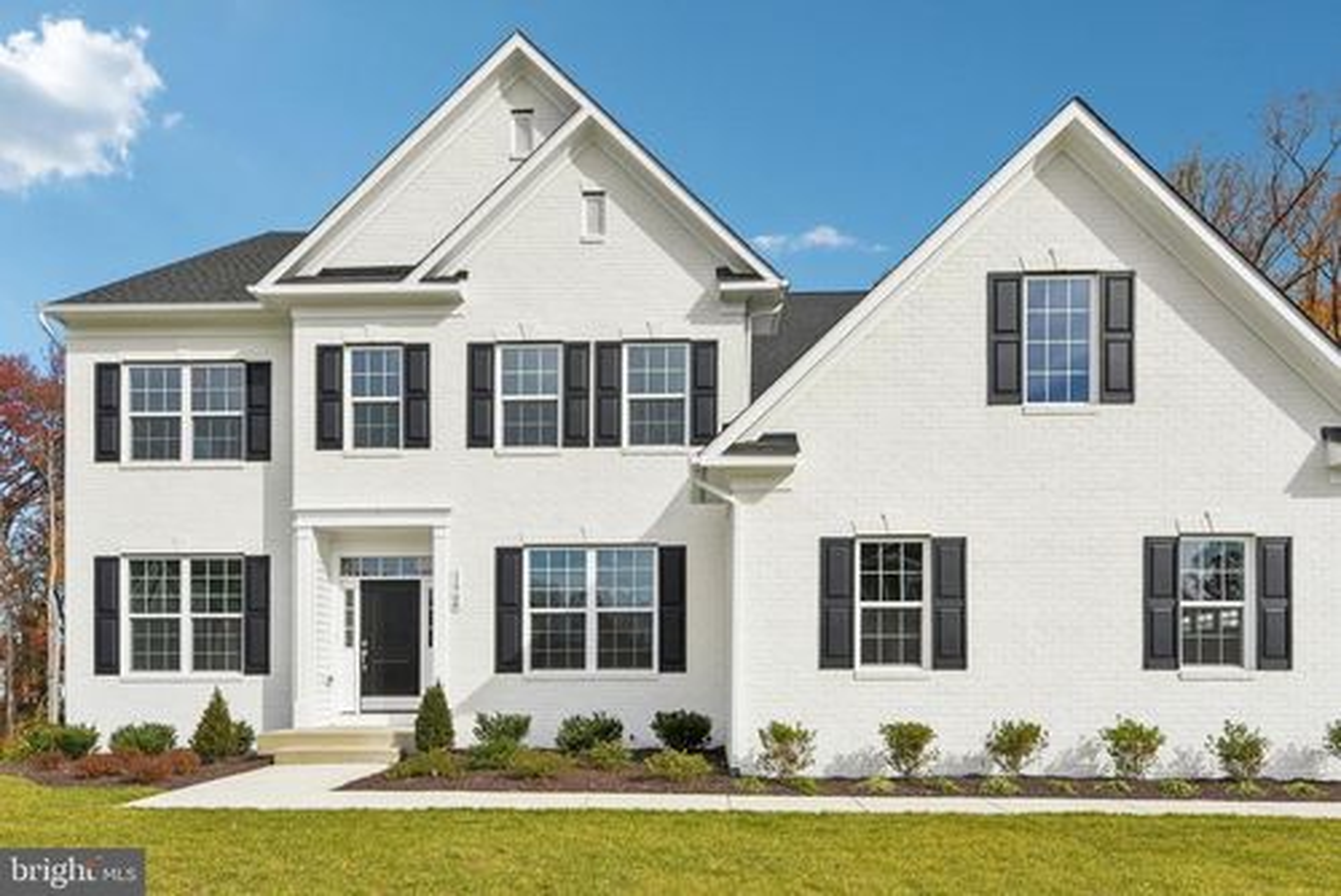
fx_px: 820
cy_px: 448
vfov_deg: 57.3
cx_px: 670
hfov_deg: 78.5
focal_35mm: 22
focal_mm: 22
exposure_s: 1/2500
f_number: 8
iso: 400
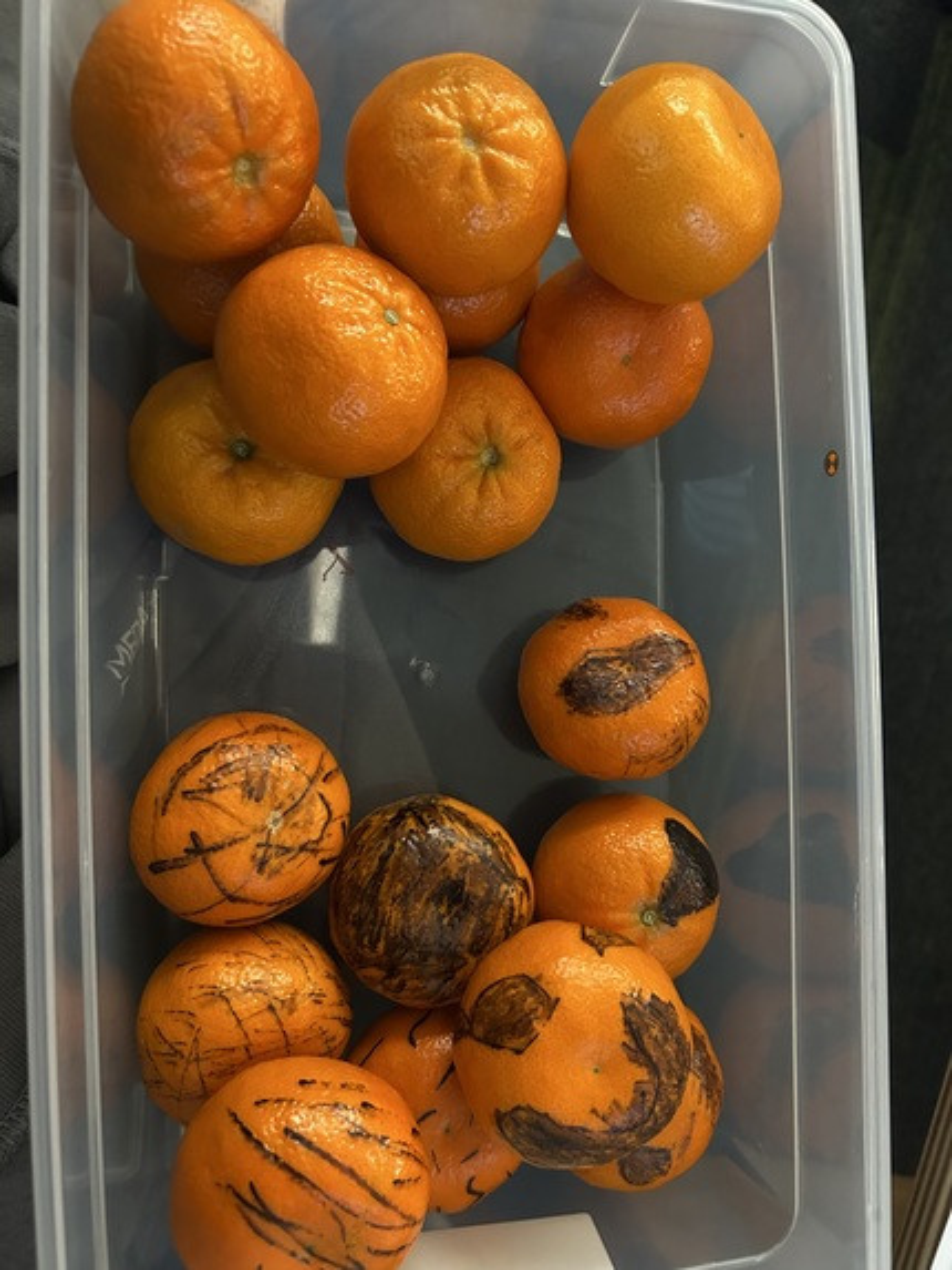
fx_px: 953
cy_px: 635
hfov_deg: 53.1
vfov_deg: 67.3
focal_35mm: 26
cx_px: 476
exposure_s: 1/30
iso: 640
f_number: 1.5
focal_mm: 5.7
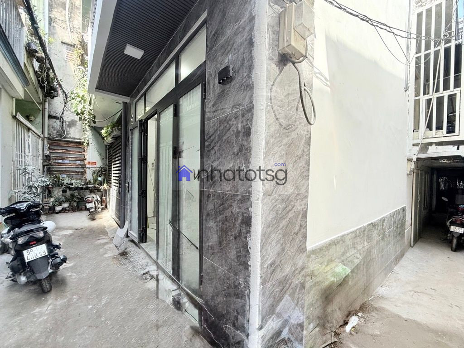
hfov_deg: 102.1
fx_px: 188
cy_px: 174
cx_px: 232
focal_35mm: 14
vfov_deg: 85.7
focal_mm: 2.22
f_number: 2.2
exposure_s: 1/99
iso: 100
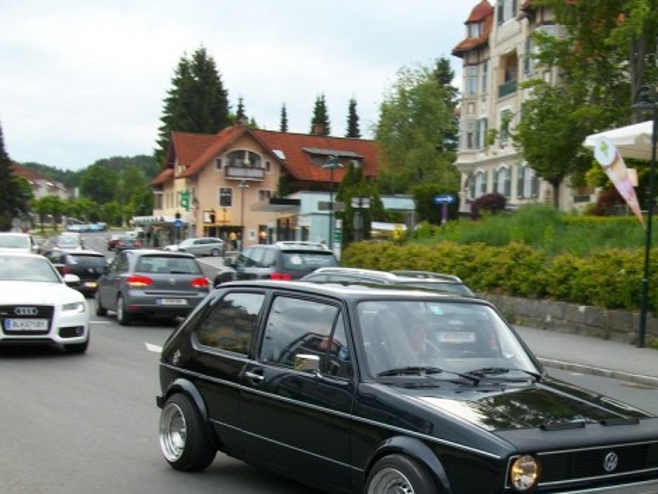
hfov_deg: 32.7
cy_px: 404
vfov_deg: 24.8
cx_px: 473
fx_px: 1103
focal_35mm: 58
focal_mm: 5.7
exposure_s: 1/179
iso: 80
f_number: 2.9
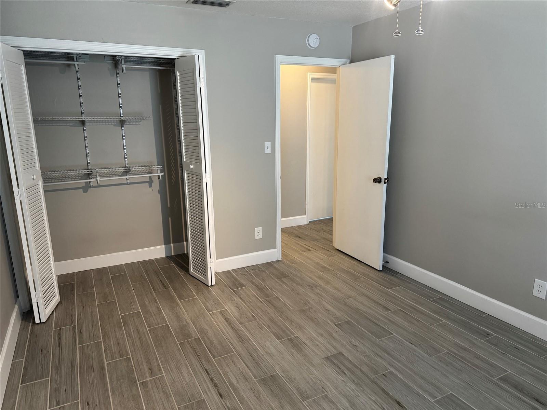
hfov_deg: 71.6
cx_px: 274
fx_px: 379
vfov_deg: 56.8
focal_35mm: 24
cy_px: 205
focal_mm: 6.76
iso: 250
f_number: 1.78
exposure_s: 1/60
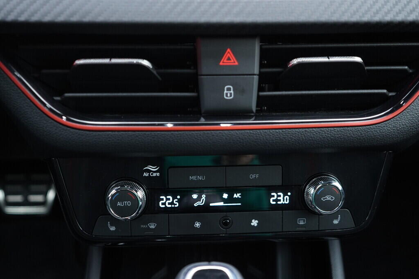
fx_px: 419
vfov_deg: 36.9
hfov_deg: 53.1
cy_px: 140
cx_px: 210
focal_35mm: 36
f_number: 2.8
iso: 640
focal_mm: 24
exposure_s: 1/40
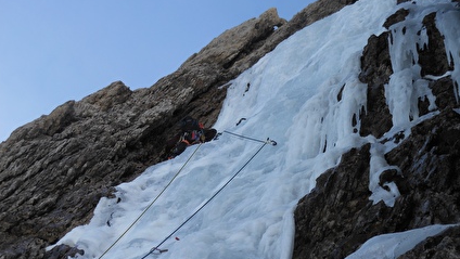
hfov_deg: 25.3
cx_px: 228
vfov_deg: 14.4
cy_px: 102
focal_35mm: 84
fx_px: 1025
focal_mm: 13.6
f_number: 4.4
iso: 80
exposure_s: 1/320
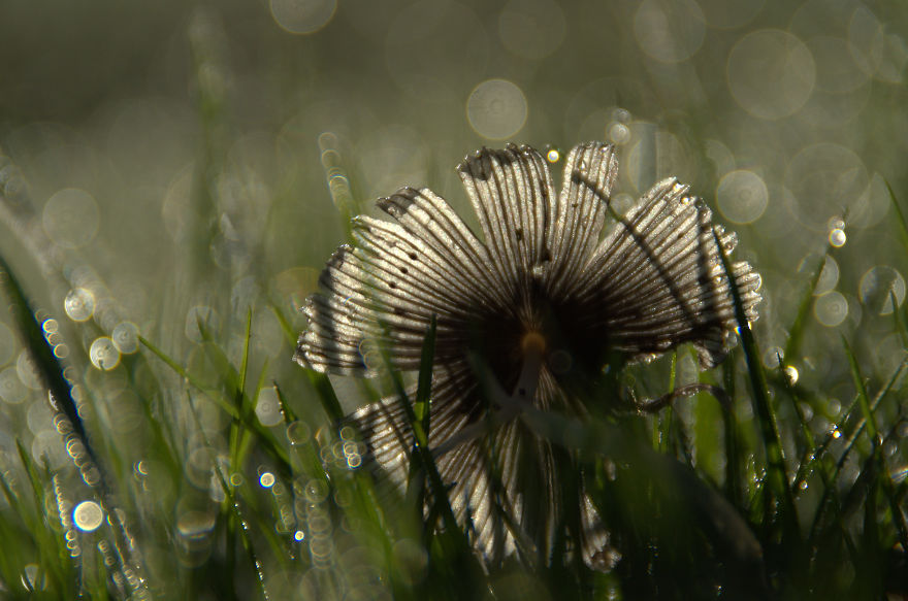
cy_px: 300
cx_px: 454
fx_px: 7552
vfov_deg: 4.6
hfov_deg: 6.9
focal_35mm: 300
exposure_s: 1/4000
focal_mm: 200
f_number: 6.3
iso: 100
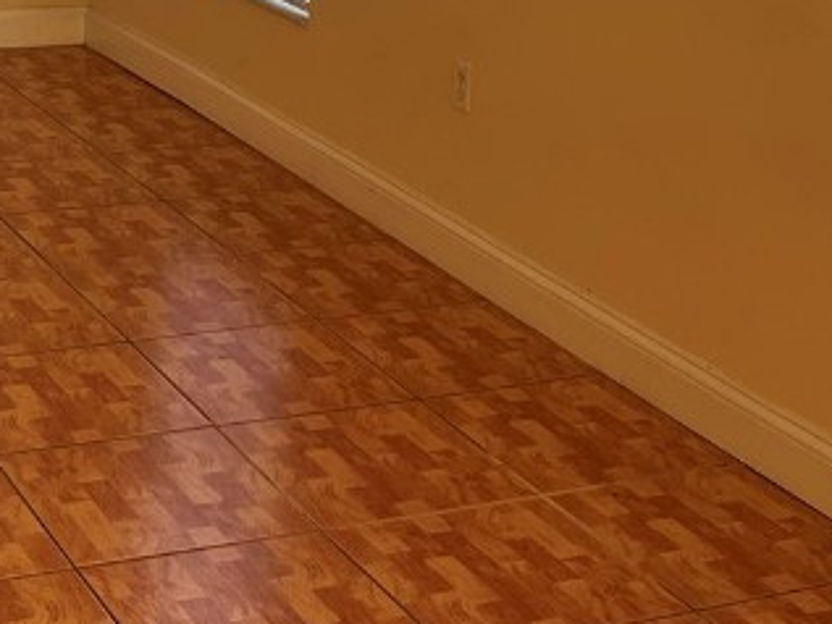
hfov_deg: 23.1
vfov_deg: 16.9
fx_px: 2020
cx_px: 239
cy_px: -113
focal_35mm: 84
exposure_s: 1/121
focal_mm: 5.1
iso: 64
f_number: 1.6
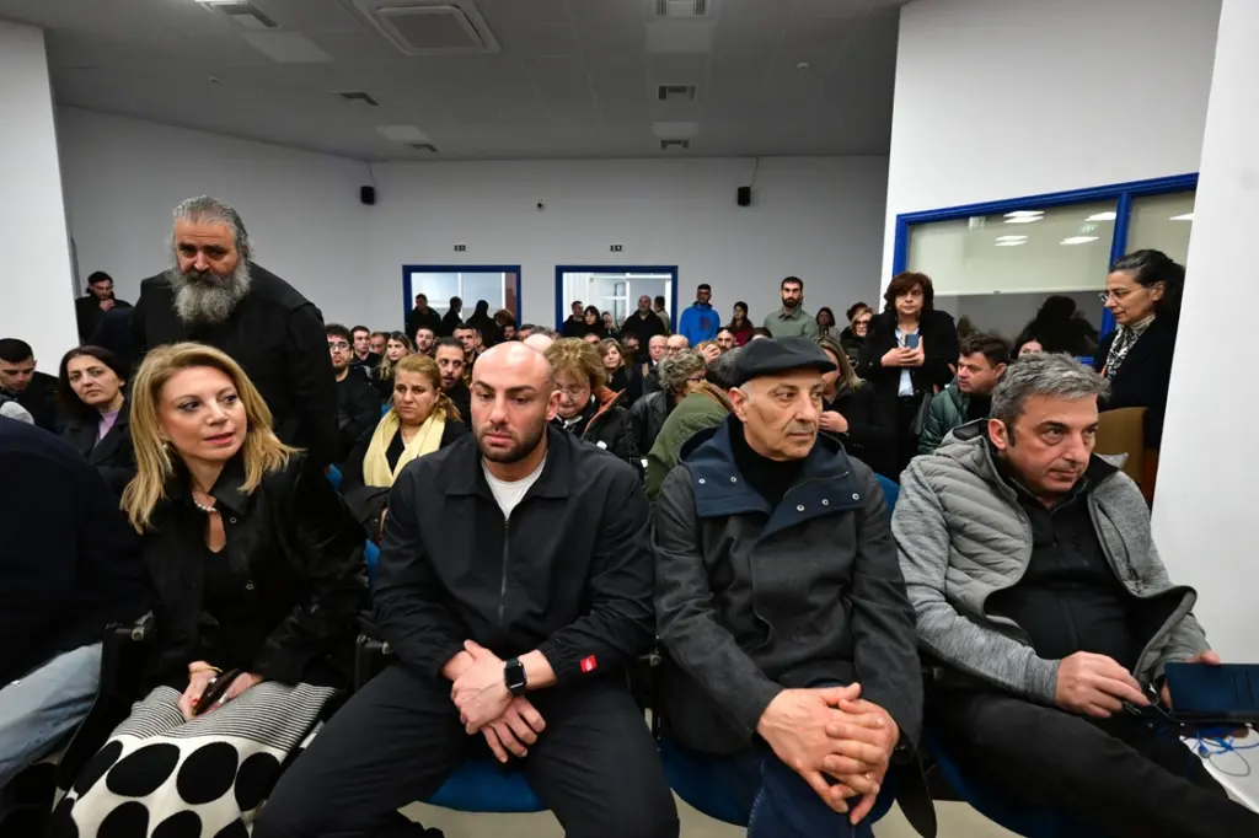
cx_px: 630
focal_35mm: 17
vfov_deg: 70.4
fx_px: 594
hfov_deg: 93.3
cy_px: 419
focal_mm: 17
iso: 4000
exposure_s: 1/160
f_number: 4
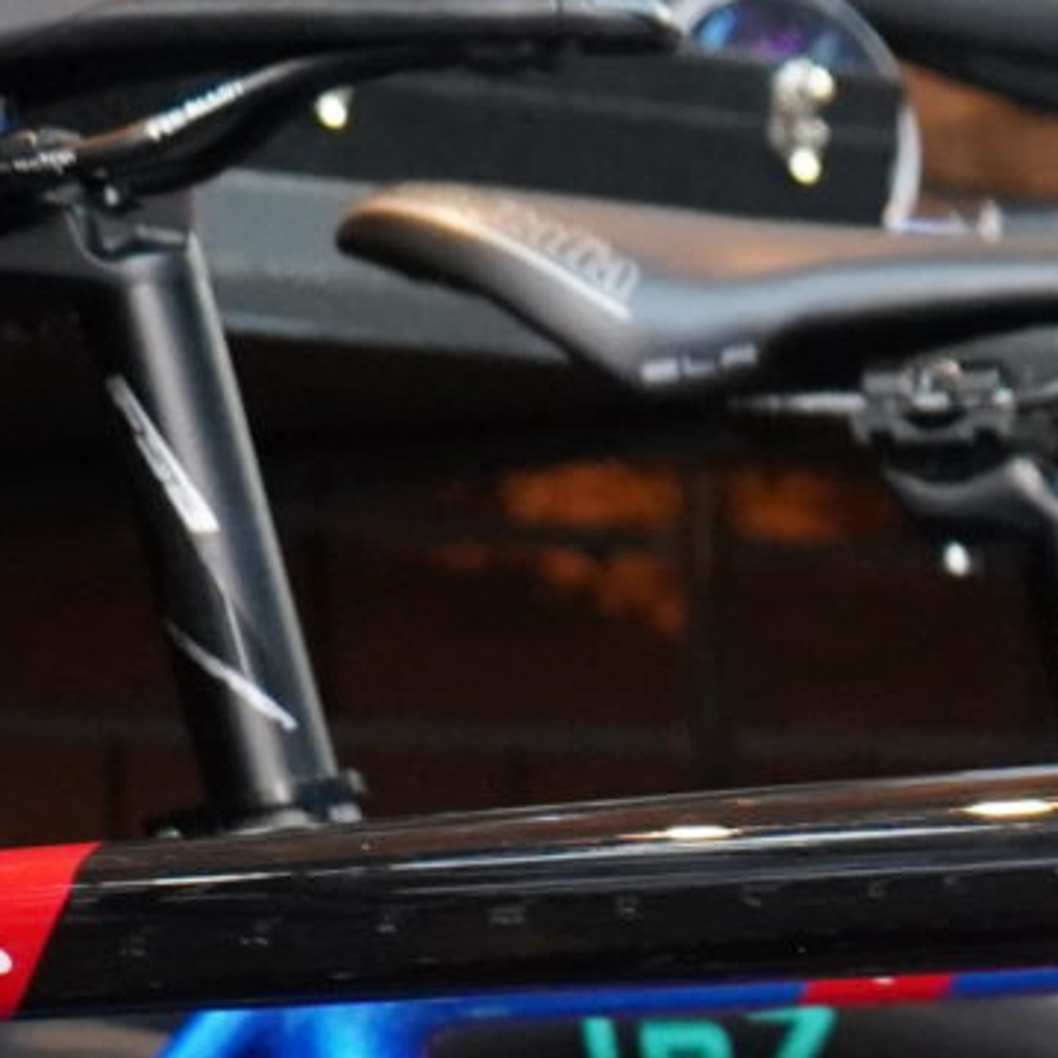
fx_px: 8783
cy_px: 1862
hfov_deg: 6.4
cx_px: 3065
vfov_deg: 6.7
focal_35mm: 254
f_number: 4.5
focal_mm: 42
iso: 4000
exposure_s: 1/160
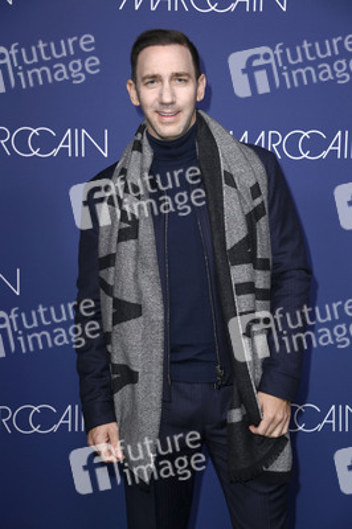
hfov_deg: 17.5
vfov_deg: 26.0
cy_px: 264
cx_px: 176
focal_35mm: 78
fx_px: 1146
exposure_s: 1/250
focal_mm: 78
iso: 640
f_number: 5.6
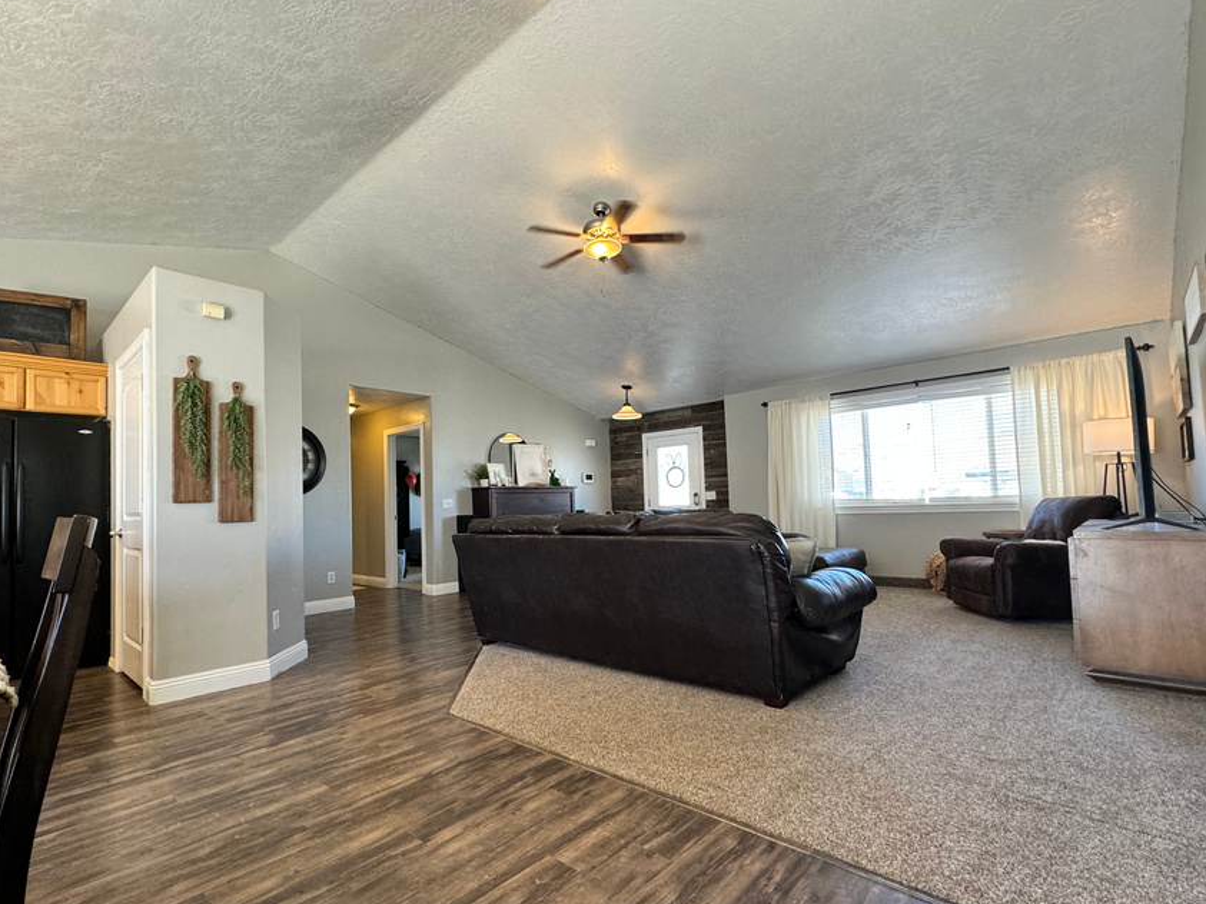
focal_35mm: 17
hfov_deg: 90.9
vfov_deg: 74.6
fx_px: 592
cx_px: 567
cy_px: 481
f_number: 2.2
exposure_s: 1/120
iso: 250
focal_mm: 2.22
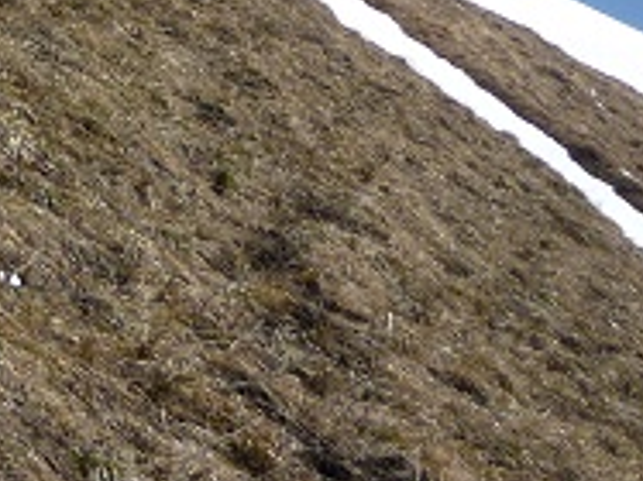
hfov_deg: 15.1
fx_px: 2302
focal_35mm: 124
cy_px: -474
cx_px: -206
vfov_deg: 10.9
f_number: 4.5
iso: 80
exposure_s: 1/800
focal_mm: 5.2
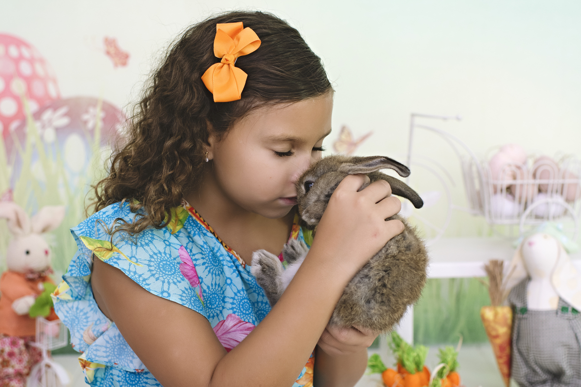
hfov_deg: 37.9
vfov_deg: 25.8
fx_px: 847
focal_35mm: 52
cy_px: 194
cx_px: 290
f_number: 2.8
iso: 400
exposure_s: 1/125
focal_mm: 35
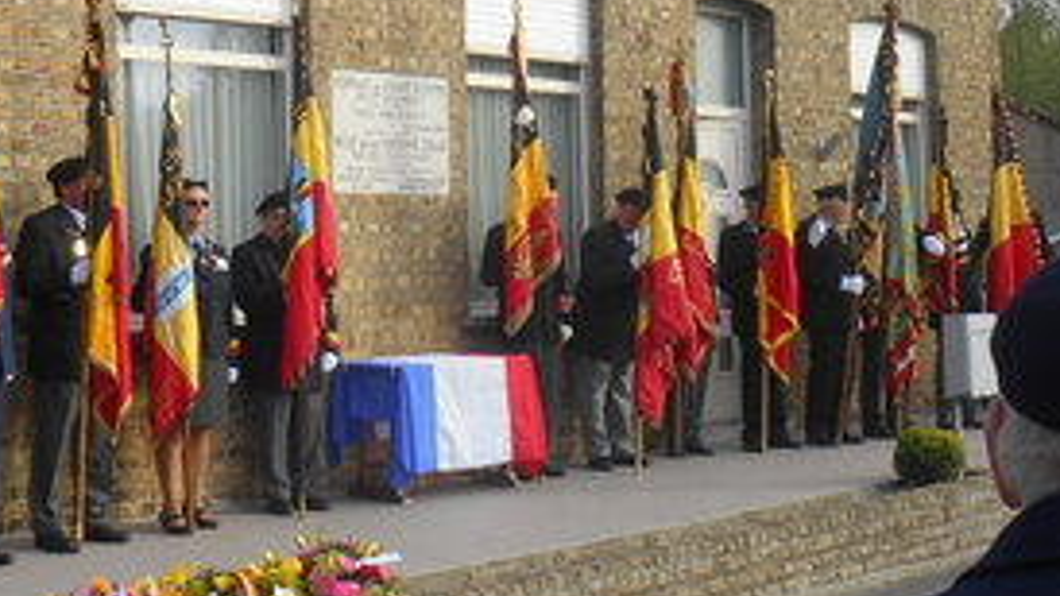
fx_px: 2080
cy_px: 159
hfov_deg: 28.6
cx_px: 515
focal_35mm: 74
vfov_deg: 16.2
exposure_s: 1/250
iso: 80
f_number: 3.6
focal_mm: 5.5
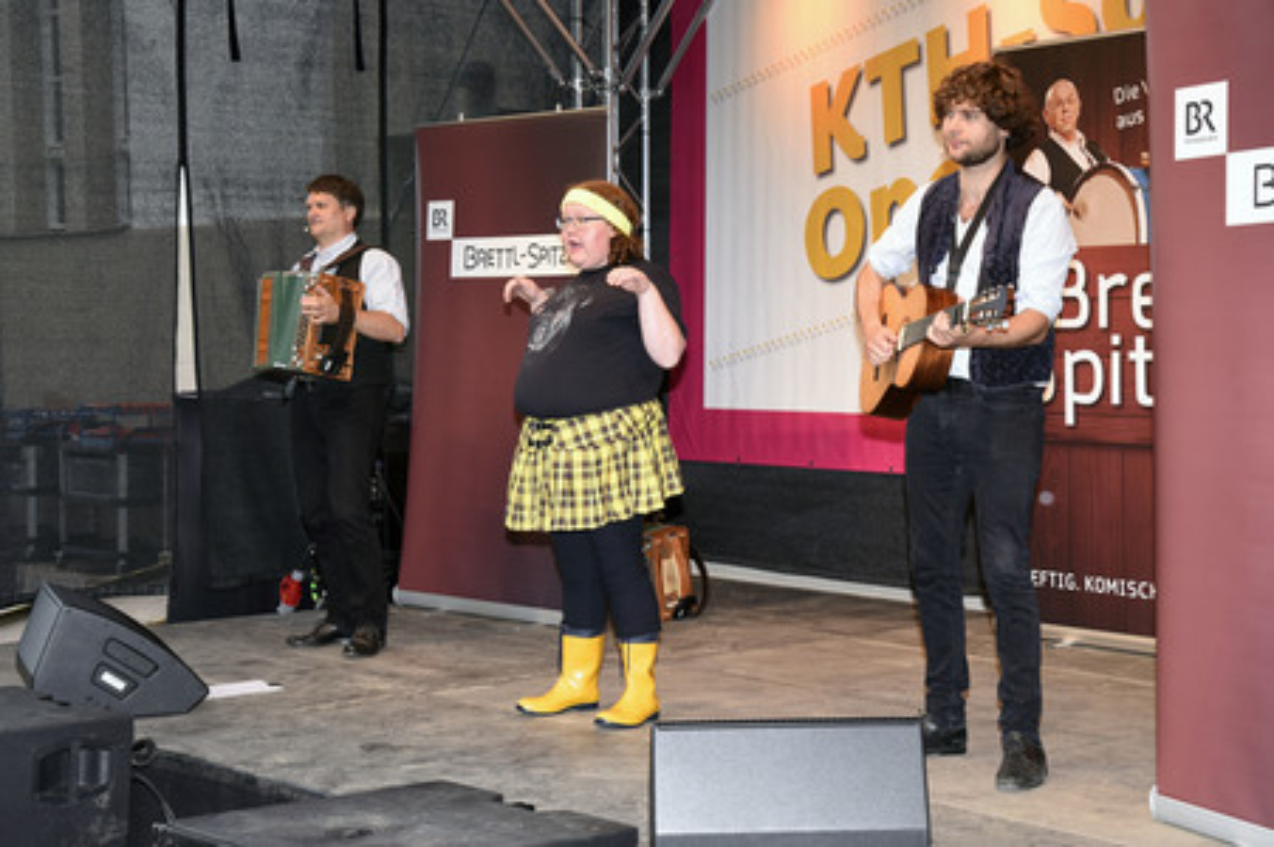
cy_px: 424
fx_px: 1945
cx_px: 637
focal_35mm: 55
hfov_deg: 36.3
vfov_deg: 24.6
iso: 1000
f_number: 6.3
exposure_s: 1/125
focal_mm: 55
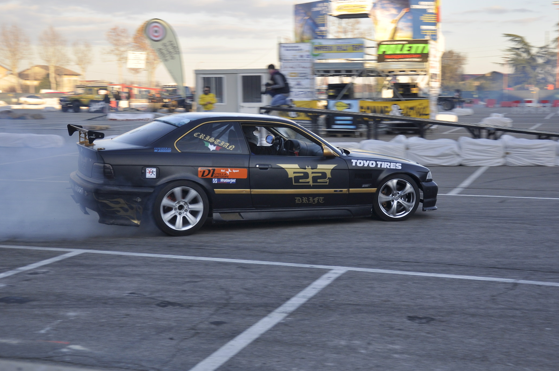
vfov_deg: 25.9
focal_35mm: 52
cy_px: 161
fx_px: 806
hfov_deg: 38.2
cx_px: 290
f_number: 4.2
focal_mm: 30
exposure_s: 1/320
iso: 200
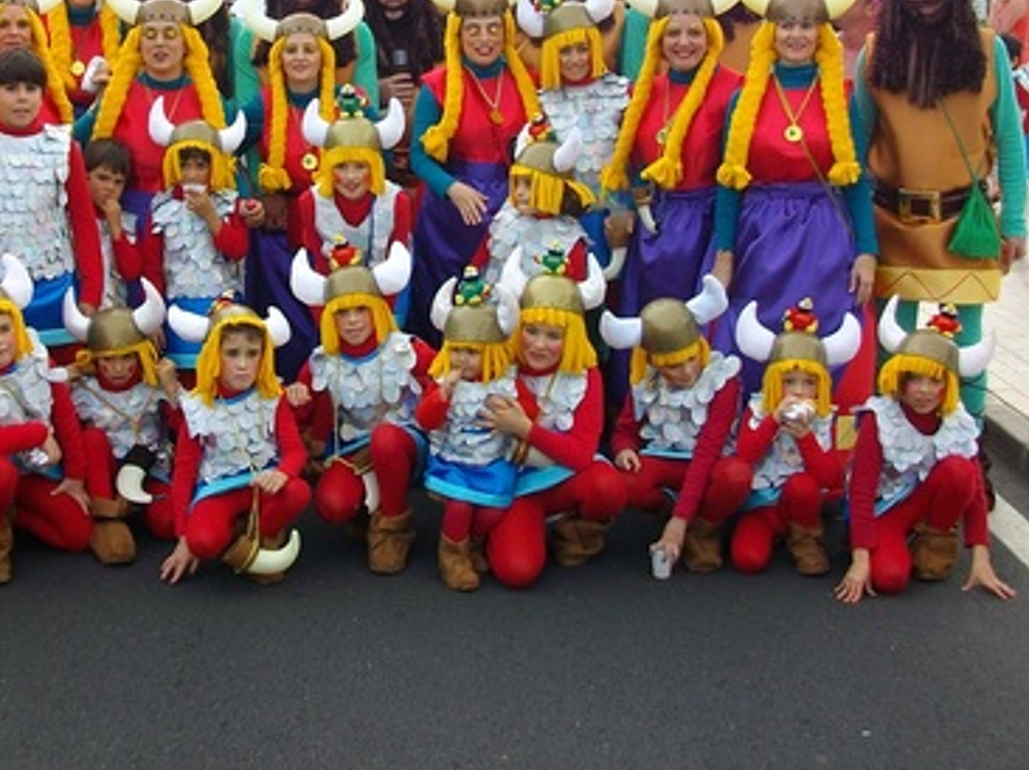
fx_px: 1664
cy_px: 185
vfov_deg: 25.7
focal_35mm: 56
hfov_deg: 34.2
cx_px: 394
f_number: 2.9
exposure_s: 1/206
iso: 80
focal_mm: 5.7
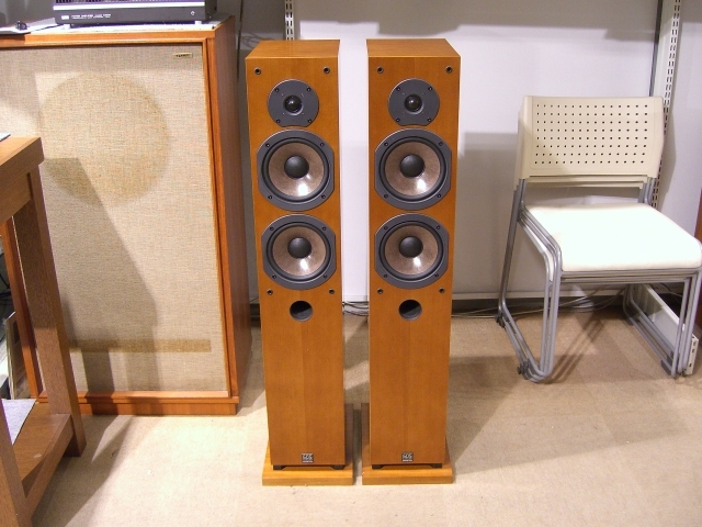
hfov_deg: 49.0
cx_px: 351
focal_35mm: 38
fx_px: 771
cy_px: 264
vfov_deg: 37.7
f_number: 2.8
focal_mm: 7.9
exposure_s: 1/10
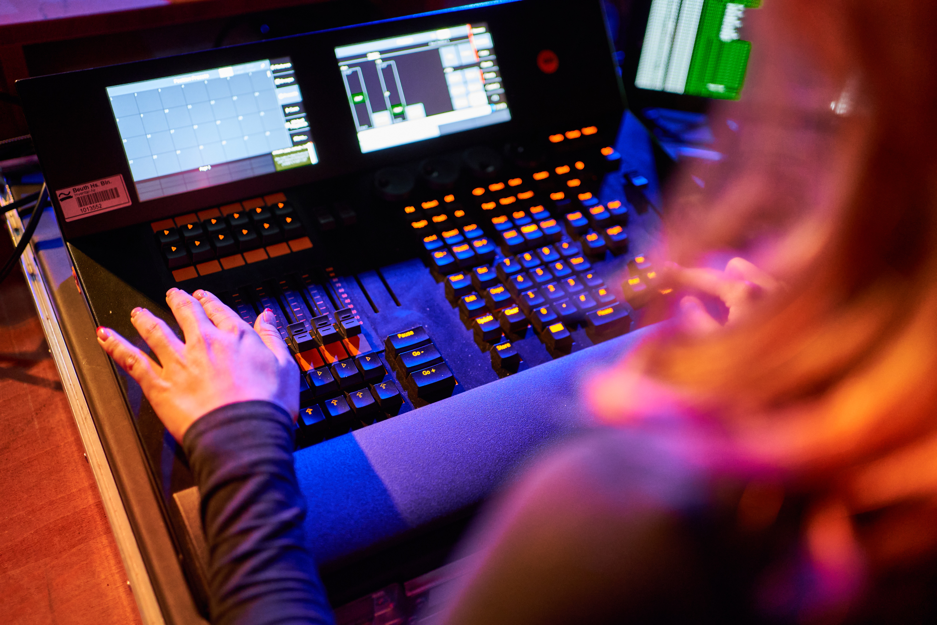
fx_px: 911
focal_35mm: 35
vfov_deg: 37.9
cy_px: 312
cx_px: 468
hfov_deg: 54.4
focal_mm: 35
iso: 1600
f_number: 1.8
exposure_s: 1/80
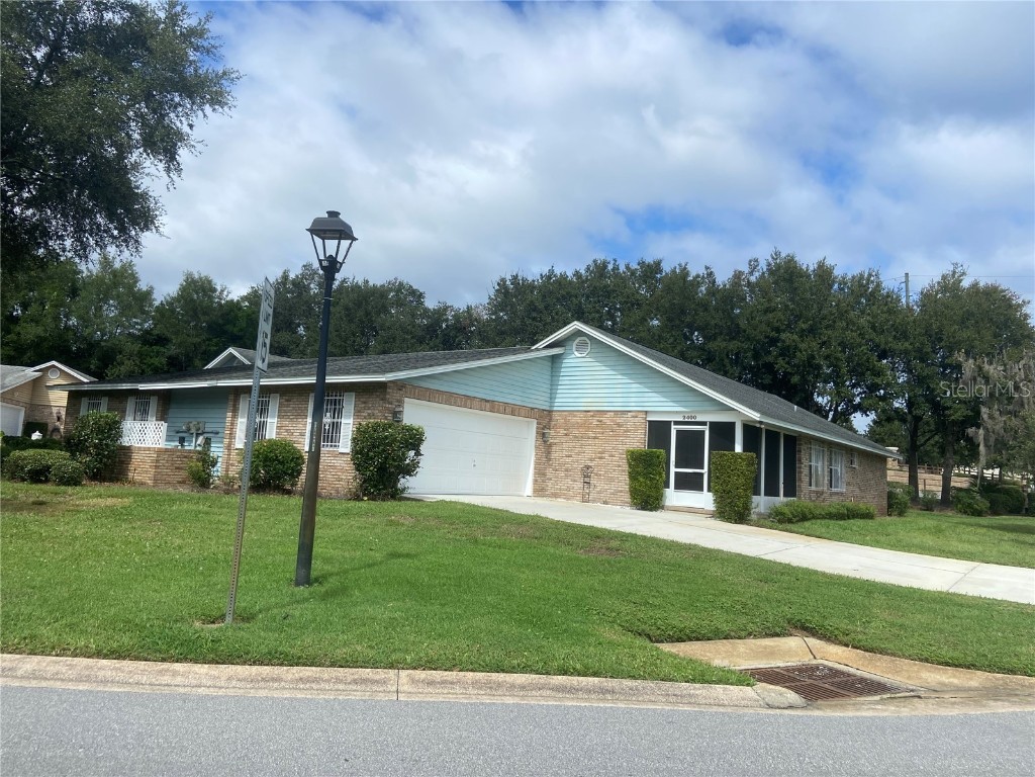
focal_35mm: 26
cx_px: 518
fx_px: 777
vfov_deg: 53.1
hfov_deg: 67.3
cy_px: 388
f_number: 1.8
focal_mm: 4.25
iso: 32
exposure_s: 1/4608
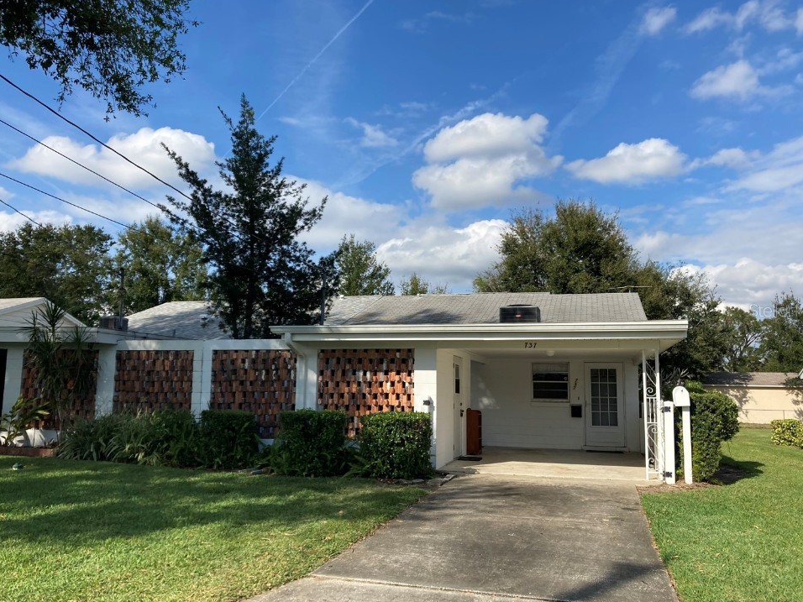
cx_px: 398
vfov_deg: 46.8
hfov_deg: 60.0
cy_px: 310
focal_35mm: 30
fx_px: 696
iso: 25
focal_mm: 3.99
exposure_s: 1/2183
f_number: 1.8
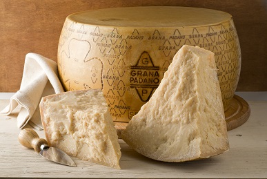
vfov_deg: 15.2
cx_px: 134
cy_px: 90
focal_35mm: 90
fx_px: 668
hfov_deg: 22.6
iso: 100
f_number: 16
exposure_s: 1/125
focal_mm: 60
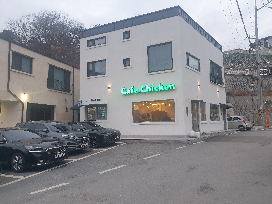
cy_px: 102
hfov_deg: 67.3
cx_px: 136
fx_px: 204
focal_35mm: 26
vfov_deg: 53.1
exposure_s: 1/60
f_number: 2.4
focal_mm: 4.3
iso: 160
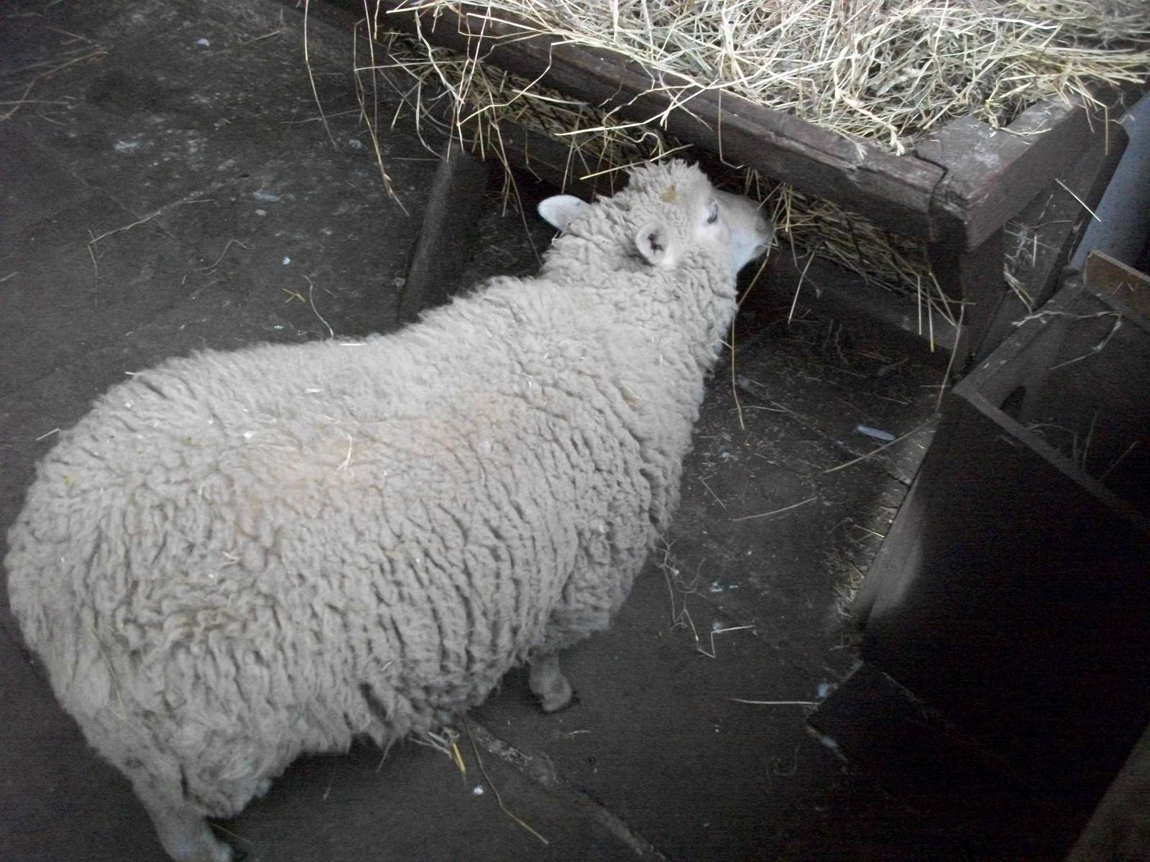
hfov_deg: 56.8
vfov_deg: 44.2
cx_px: 575
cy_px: 431
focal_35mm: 32
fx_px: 1063
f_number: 2.9
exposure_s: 1/500
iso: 800
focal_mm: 5.7
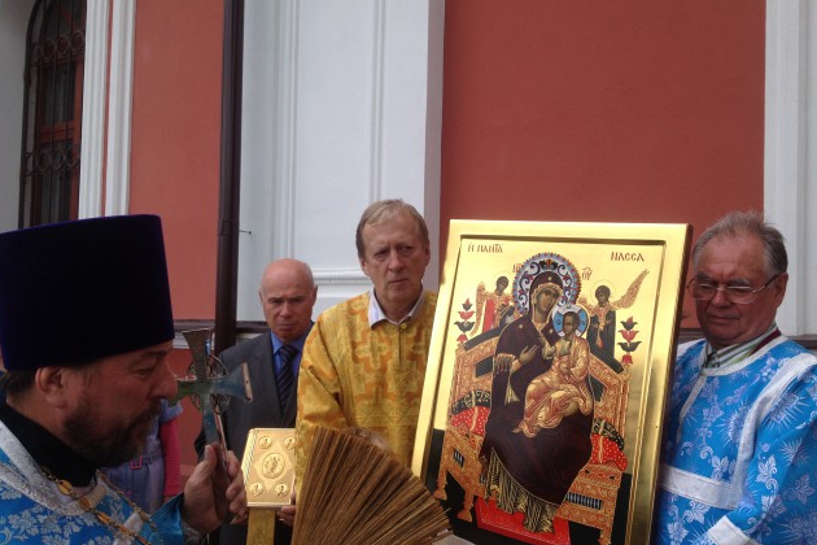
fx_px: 840
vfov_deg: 35.9
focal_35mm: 37
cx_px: 407
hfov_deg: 51.9
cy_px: 283
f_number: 2.4
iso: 50
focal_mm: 4.28
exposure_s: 1/600
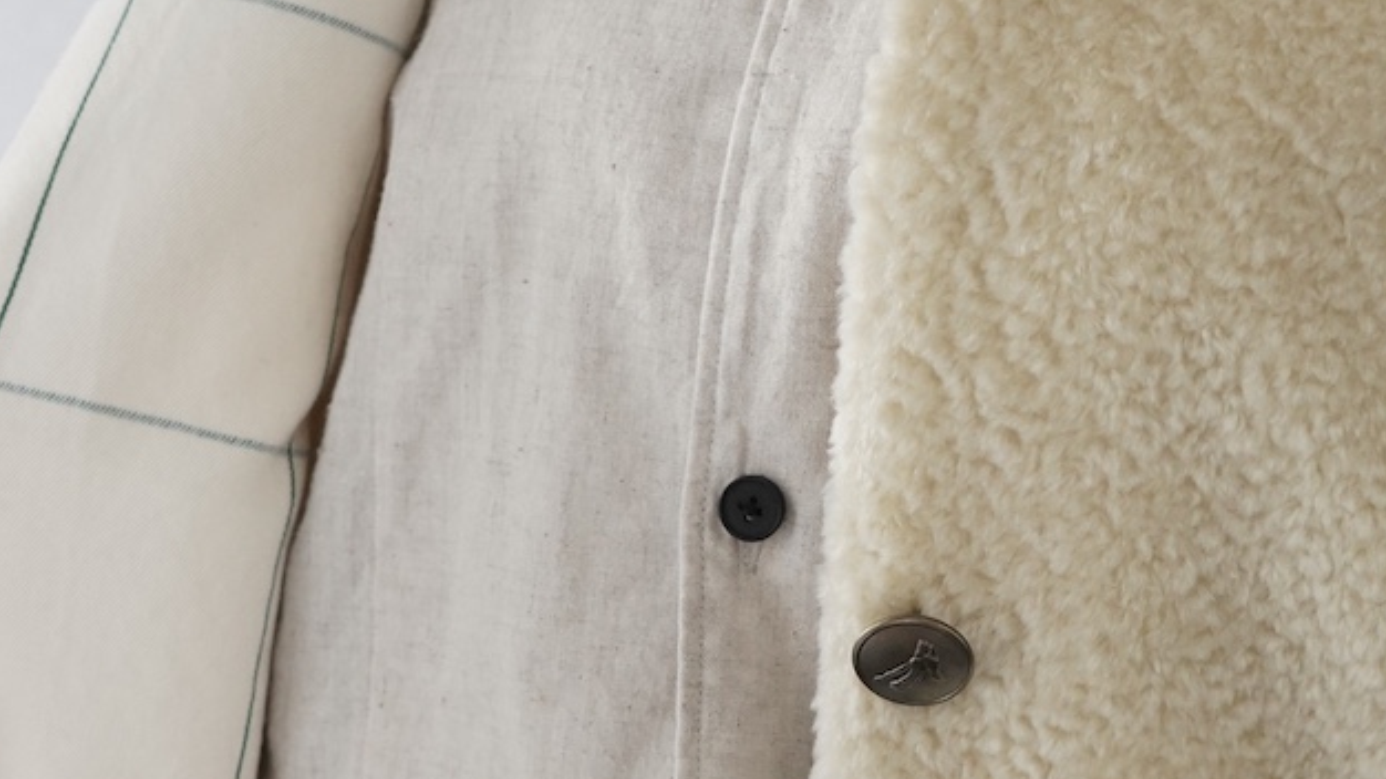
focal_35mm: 83
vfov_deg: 14.5
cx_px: 888
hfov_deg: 25.5
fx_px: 3050
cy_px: 494
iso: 3200
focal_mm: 33
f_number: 5.6
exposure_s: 1/125
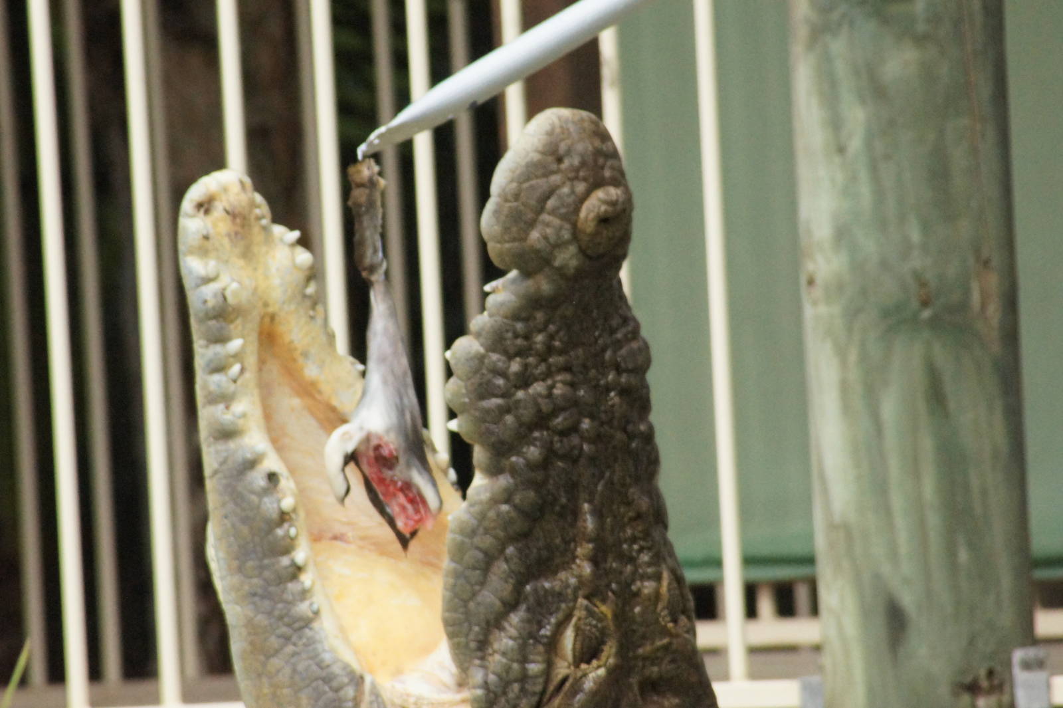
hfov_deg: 4.6
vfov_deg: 3.1
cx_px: 532
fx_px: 13280
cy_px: 354
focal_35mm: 450
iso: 3200
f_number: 9
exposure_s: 1/1250
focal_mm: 300
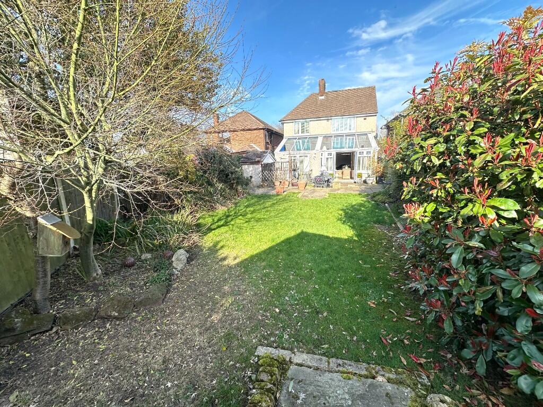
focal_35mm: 14
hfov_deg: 102.1
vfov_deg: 85.7
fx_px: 220
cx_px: 272
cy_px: 204
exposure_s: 1/602
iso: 40
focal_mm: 2.22
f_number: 2.2
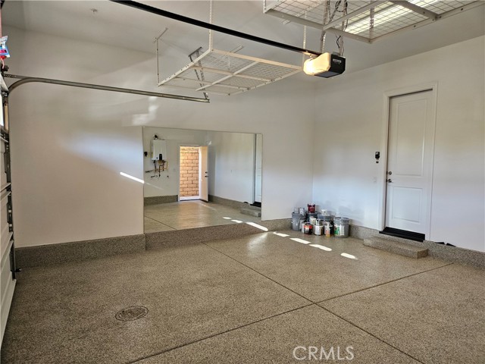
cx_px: 242
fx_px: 322
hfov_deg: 73.9
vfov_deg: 58.9
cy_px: 182
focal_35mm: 23
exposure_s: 1/120
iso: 160
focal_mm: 5.4
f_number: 1.8
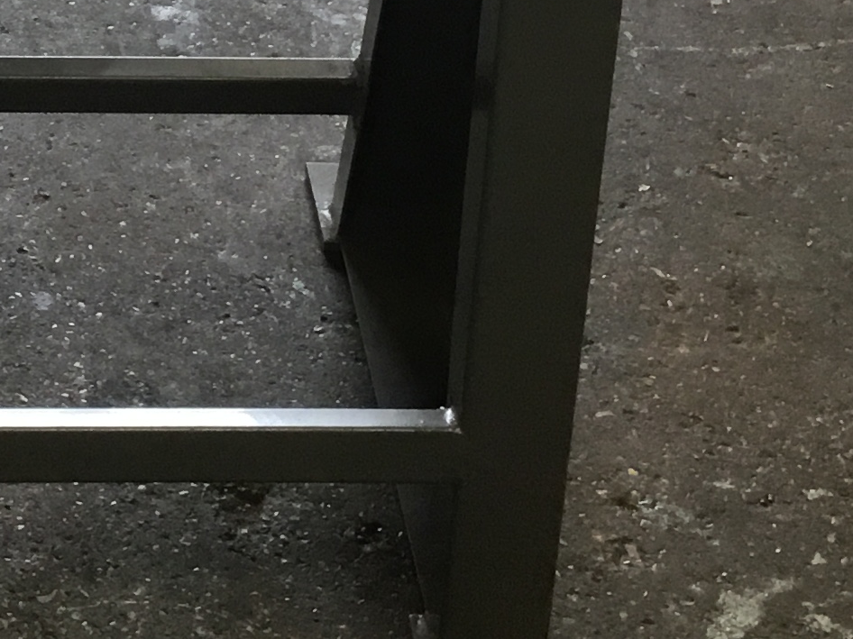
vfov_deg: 13.5
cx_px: -94
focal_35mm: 107
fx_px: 2636
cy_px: -93
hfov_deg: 17.7
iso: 50
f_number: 2.4
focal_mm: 3.3
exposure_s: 1/33
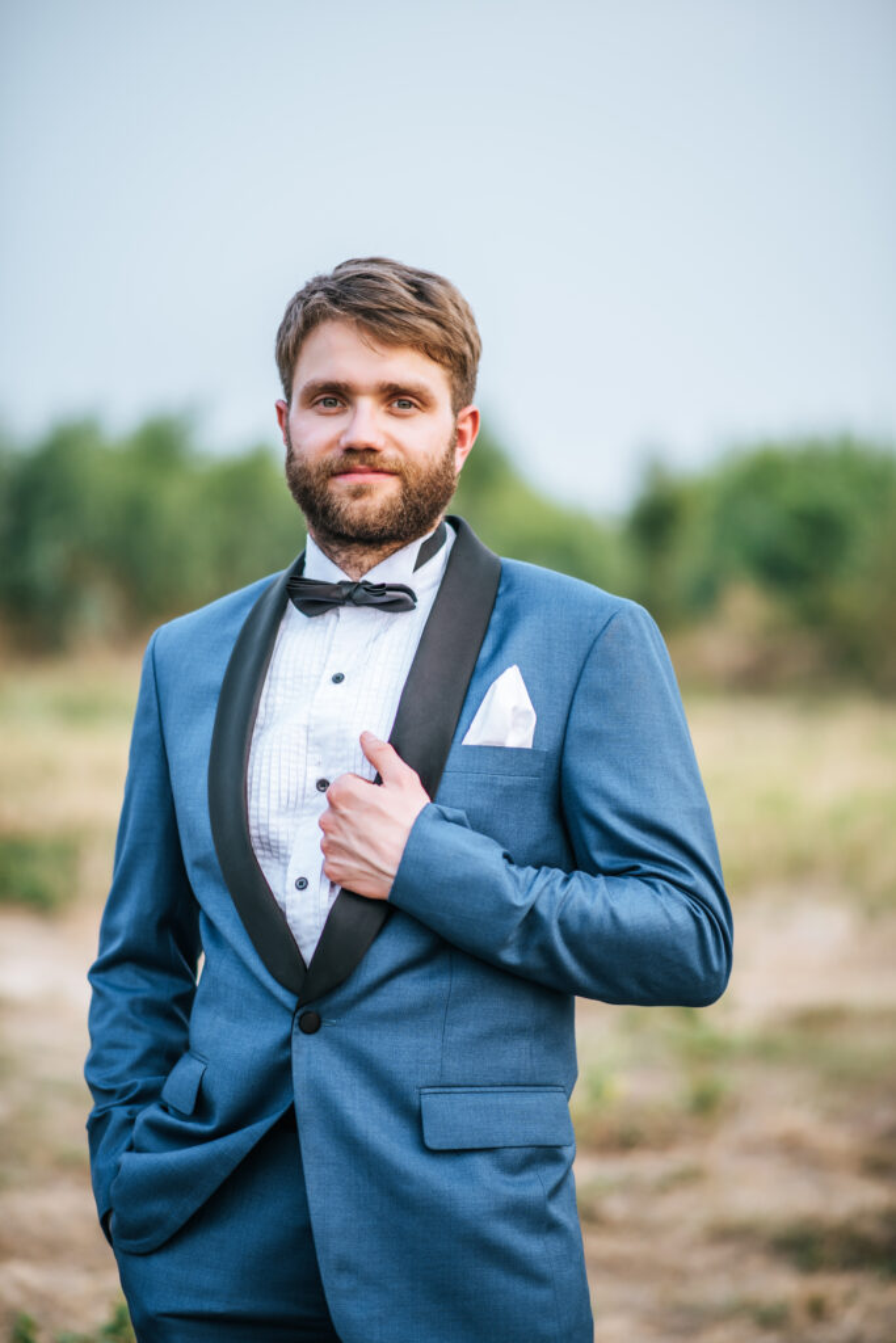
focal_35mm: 85
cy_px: 672
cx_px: 448
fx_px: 3172
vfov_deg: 23.9
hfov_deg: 16.1
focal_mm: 85
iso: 125
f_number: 1.8
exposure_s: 1/400
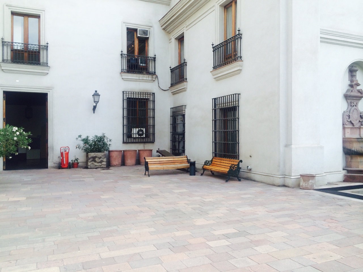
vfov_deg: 46.8
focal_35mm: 30
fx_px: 315
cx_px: 182
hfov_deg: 60.0
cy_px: 136
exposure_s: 1/126
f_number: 2.2
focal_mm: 4.12
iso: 32
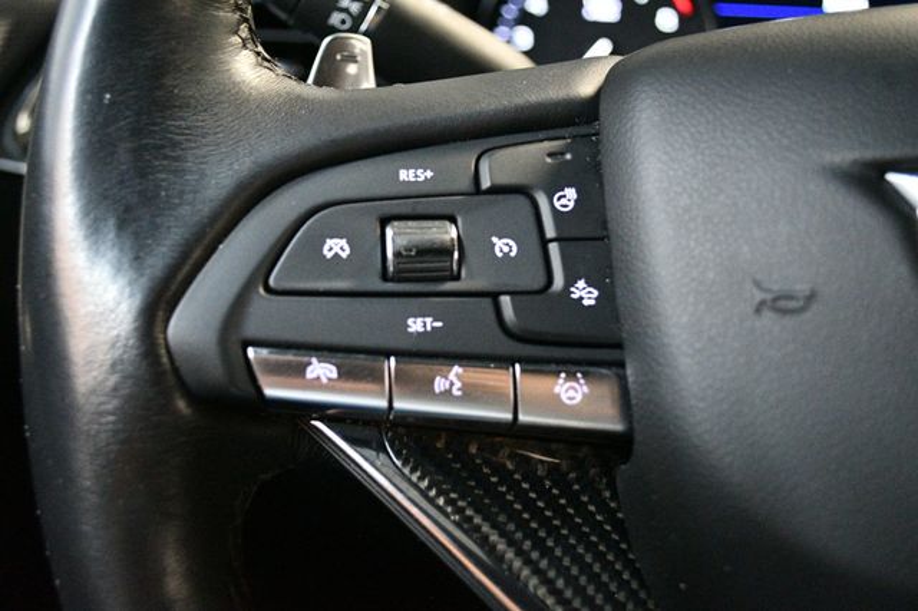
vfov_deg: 31.9
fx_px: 1070
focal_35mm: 42
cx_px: 459
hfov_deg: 46.4
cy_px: 306
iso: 9000
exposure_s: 1/60
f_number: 4.5
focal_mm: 28
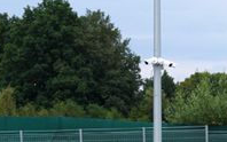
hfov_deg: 12.4
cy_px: 333
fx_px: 978
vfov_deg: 7.8
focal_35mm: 158
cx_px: 377
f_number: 8
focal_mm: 30
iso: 100
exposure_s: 1/250
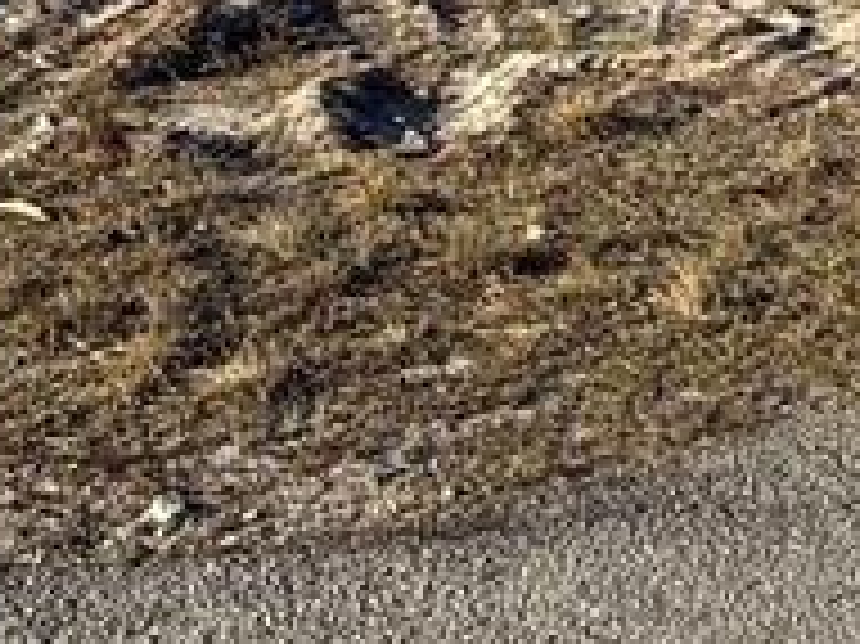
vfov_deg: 17.6
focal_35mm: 75
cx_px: 797
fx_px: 1862
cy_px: -315
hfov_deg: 25.1
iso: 50
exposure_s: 1/1285
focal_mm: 2.22
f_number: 2.2
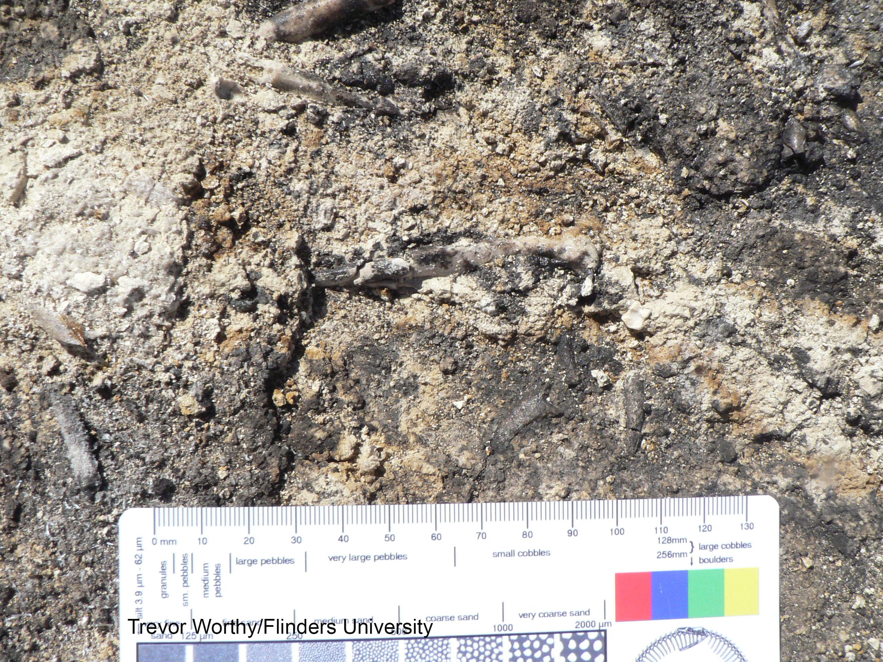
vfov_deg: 39.7
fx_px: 918
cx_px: 442
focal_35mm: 36
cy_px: 331
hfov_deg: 51.4
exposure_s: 1/800
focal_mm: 6
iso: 200
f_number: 7.1
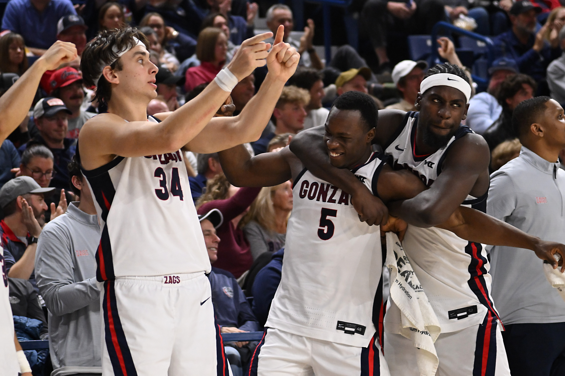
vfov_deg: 7.6
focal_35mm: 180
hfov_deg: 11.4
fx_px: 2824
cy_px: 188
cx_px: 282
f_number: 4
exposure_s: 1/1000
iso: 3200
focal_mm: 120
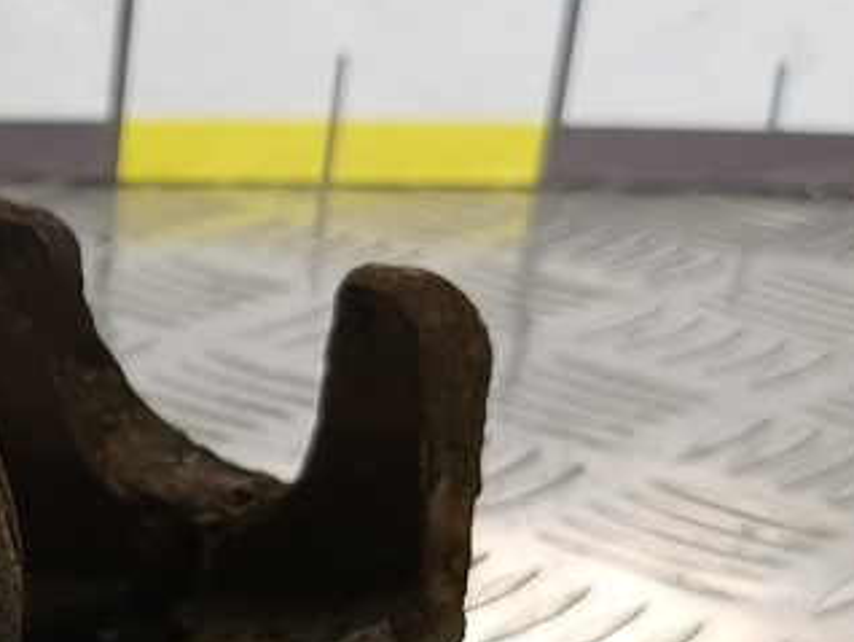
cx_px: -312
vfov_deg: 19.4
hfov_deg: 22.9
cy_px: 634
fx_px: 1827
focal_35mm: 74
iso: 120
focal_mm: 4.11
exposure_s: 1/100
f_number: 1.6
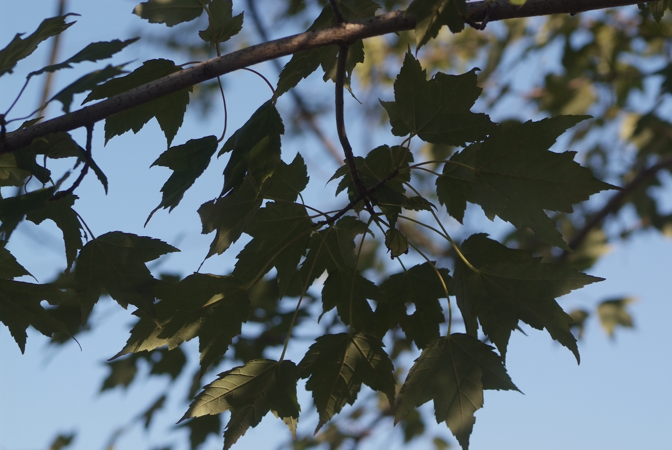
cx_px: 336
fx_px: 1962
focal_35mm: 105
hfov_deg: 19.4
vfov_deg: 13.1
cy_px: 225
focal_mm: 70
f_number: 5.6
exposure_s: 1/640
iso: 400
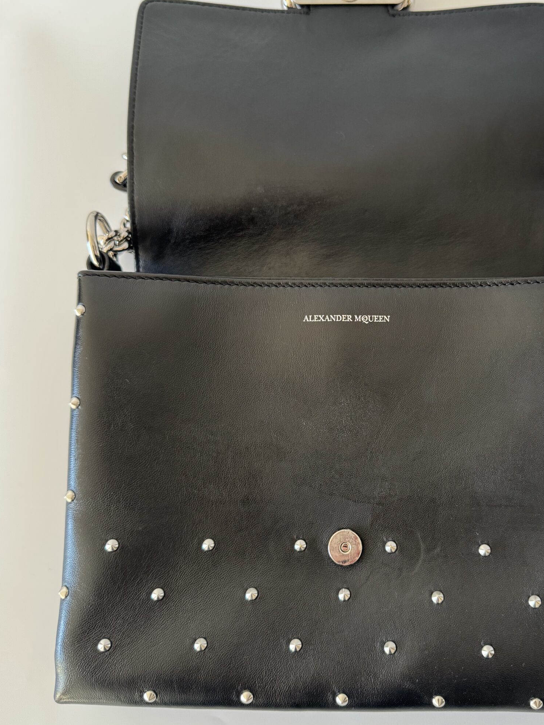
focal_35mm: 31
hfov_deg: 44.9
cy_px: 342
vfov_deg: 58.3
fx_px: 650
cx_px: 350
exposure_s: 1/60
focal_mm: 6.76
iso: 250
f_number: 1.78
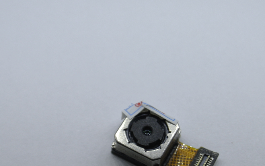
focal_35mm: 109
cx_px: 163
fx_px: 787
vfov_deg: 12.0
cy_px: 131
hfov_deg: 19.1
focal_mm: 18.9
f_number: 5.6
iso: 100
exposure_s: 1/250
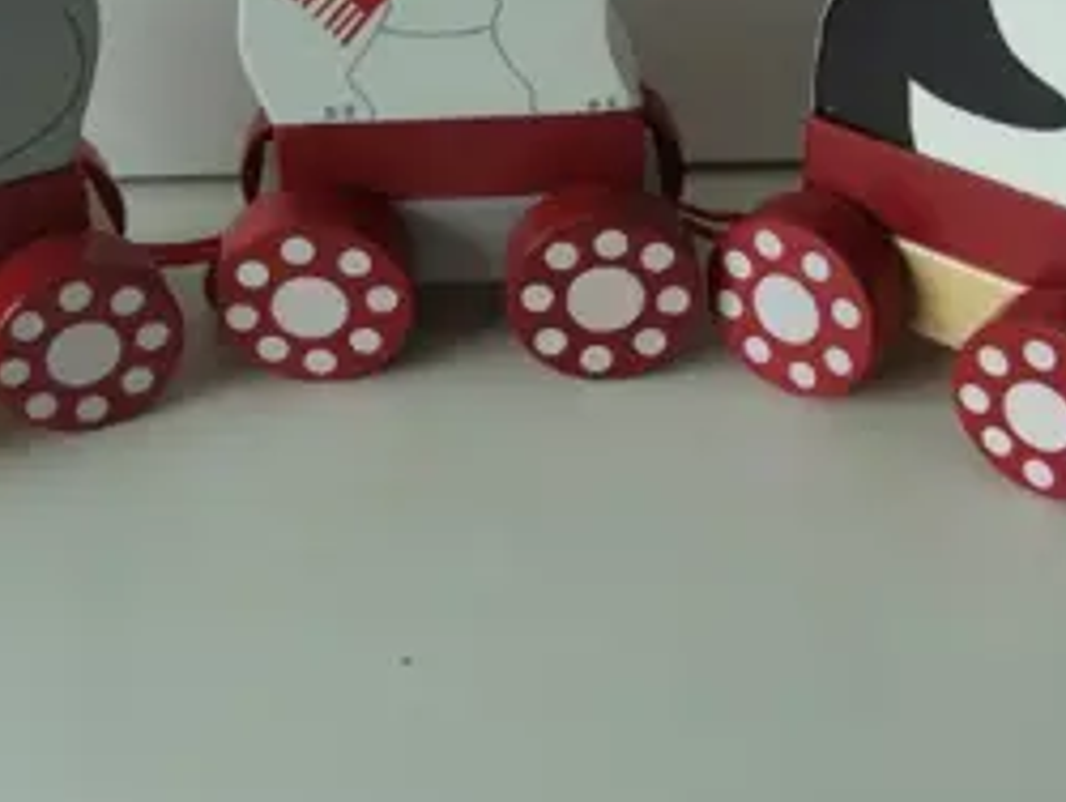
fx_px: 2189
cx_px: 610
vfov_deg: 20.6
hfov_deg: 27.3
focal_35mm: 71
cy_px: 192
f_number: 2.8
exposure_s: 1/55
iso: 100
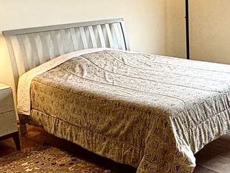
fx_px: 385
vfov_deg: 25.1
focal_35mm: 58
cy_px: 61
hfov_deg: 31.3
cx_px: 219
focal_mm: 2.22
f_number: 2.2
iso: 160
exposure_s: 1/120
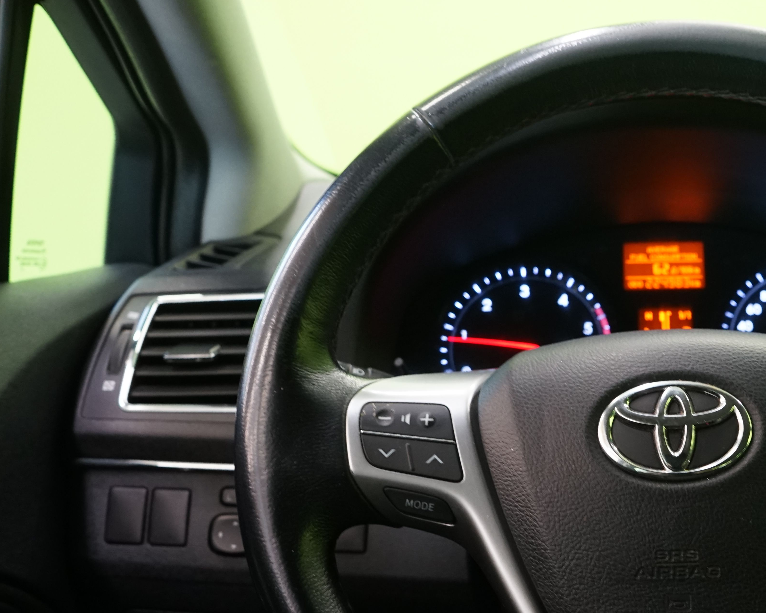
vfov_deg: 28.3
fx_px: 1202
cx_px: 681
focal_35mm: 53
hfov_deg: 33.6
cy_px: 437
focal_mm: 30
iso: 1600
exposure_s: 1/20
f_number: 5.6
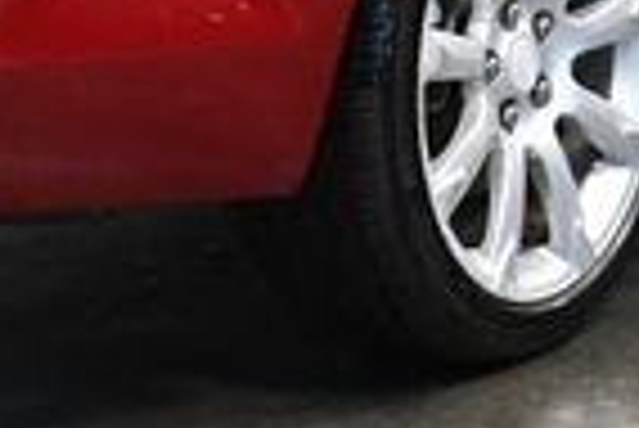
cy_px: -324
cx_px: 158
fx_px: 3518
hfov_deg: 10.4
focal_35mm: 198
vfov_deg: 6.8
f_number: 3.8
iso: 1250
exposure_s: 1/125
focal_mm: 22
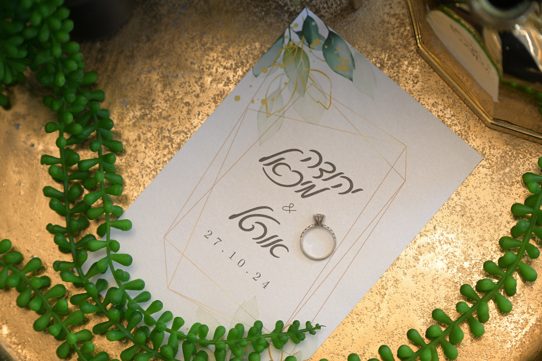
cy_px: 180
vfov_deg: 10.2
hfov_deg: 15.2
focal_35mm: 135
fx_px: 2032
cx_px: 271
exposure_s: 1/320
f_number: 3.5
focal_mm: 135
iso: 640
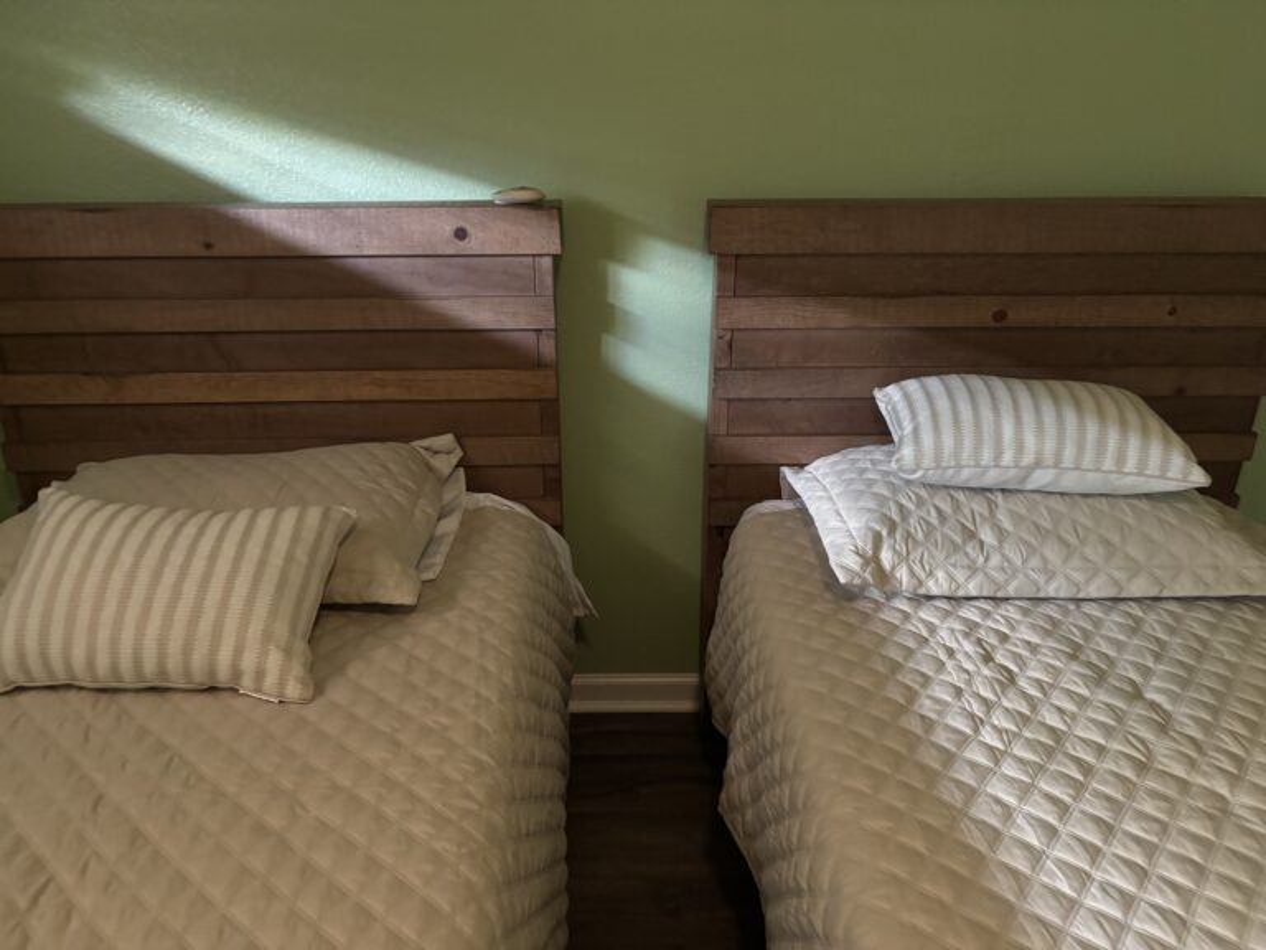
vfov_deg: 53.1
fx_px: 951
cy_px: 475
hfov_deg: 67.3
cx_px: 633
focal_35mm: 26
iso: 800
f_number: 1.6
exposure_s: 1/30
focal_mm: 5.96
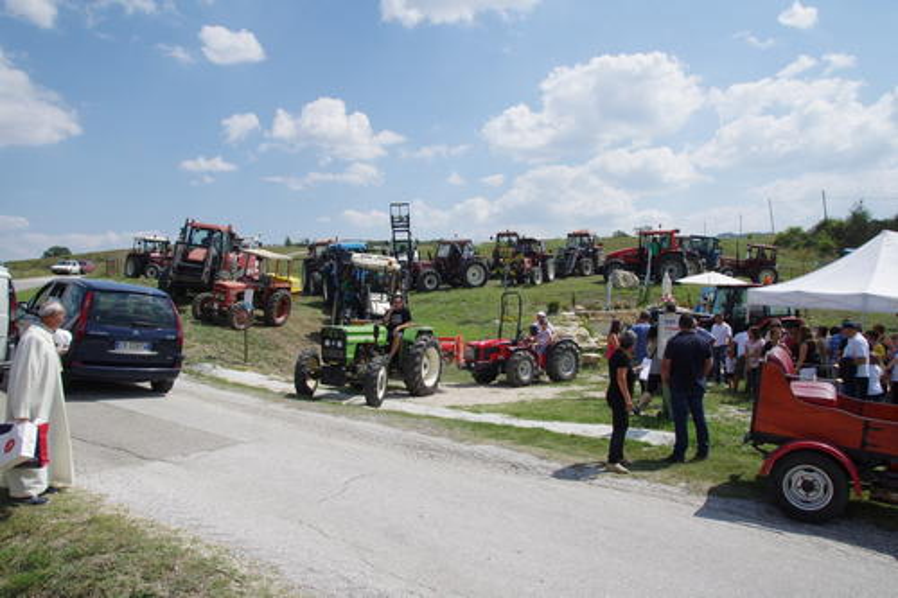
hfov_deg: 67.4
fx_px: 673
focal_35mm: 27
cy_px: 299
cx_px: 449
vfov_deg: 47.9
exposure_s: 1/320
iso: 400
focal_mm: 18
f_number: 11
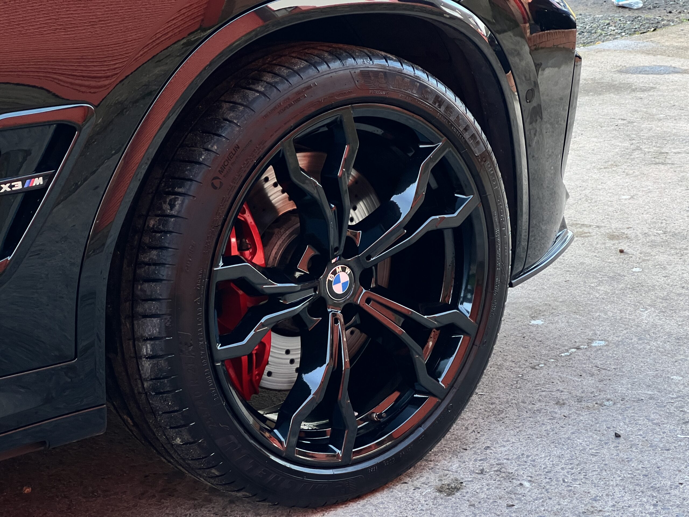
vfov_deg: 19.1
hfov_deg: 25.3
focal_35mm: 77
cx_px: 344
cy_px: 258
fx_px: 1533
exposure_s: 1/99
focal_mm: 9
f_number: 2.8
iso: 160
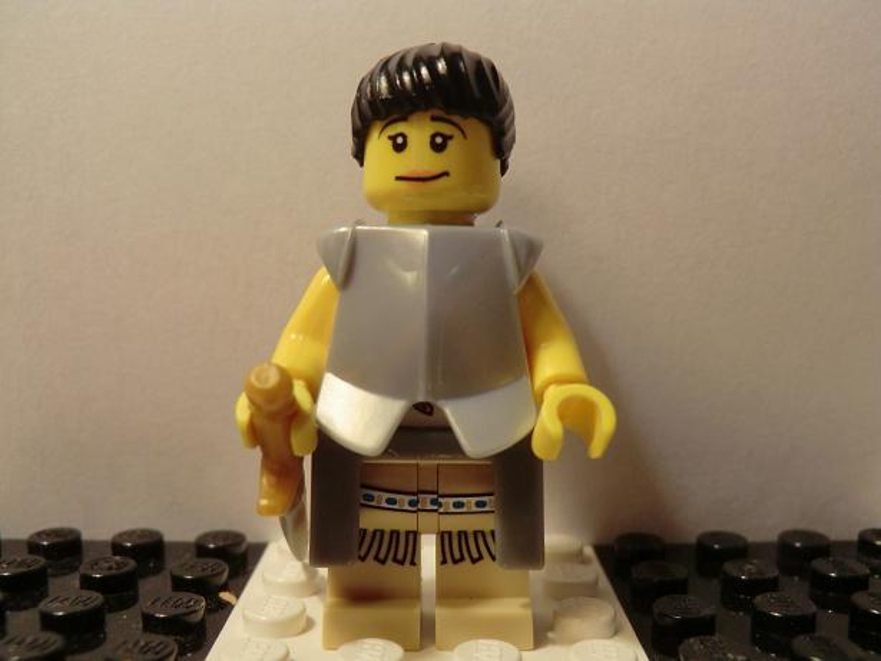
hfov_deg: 54.0
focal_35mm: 34
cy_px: 330
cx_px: 440
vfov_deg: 41.8
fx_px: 865
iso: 250
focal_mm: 6.1
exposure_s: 1/60
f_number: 3.6
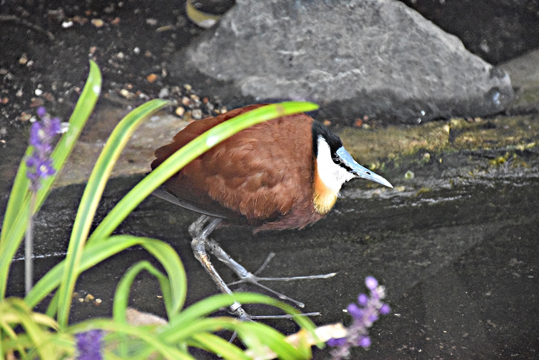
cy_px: 180
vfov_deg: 6.5
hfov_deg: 9.8
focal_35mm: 210
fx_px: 3144
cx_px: 270
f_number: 5.6
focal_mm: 140
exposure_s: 1/400
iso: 12800
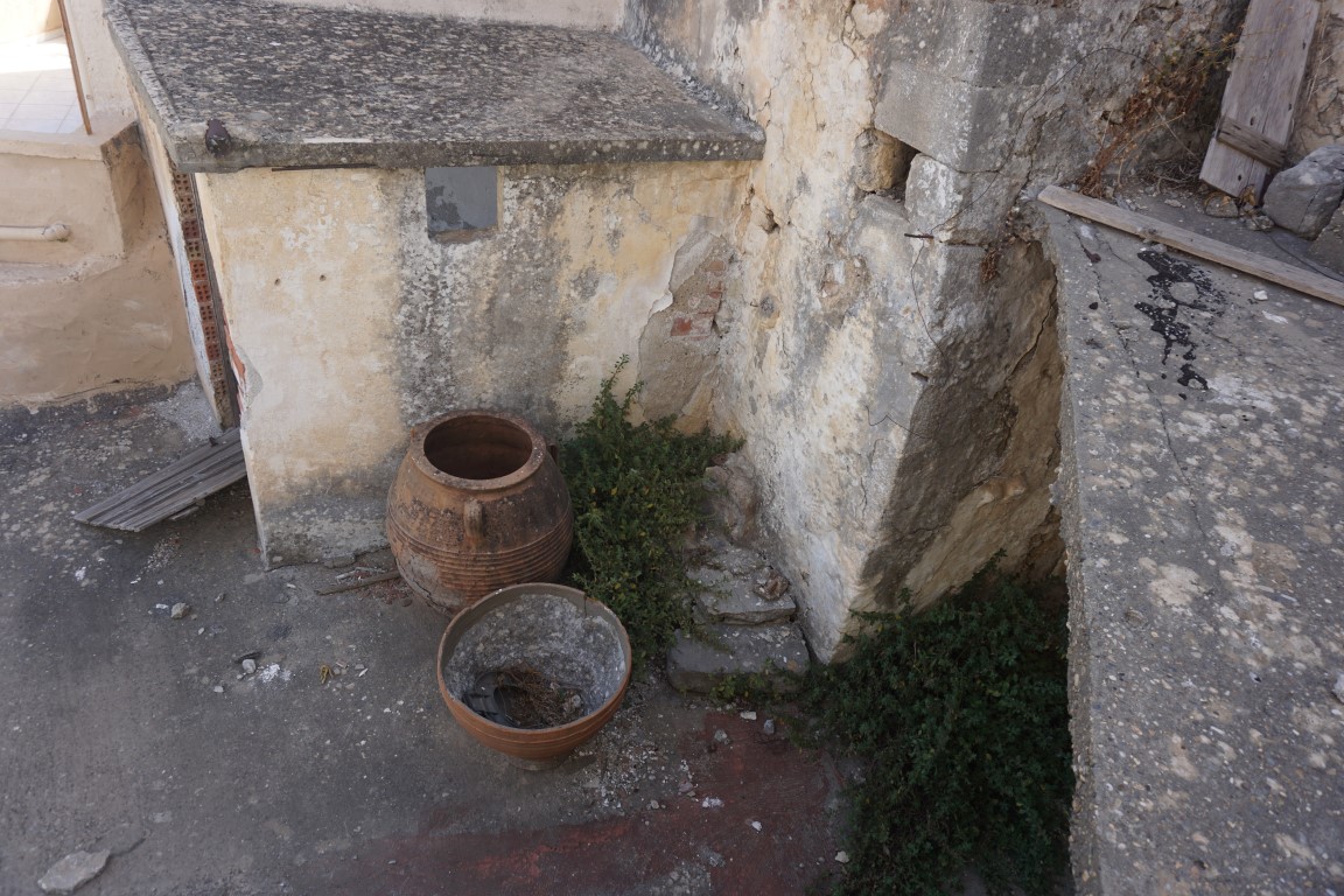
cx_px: 672
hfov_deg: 73.7
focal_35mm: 24
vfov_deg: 53.1
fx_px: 896
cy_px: 448
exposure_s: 1/160
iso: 100
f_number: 4.5
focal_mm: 16
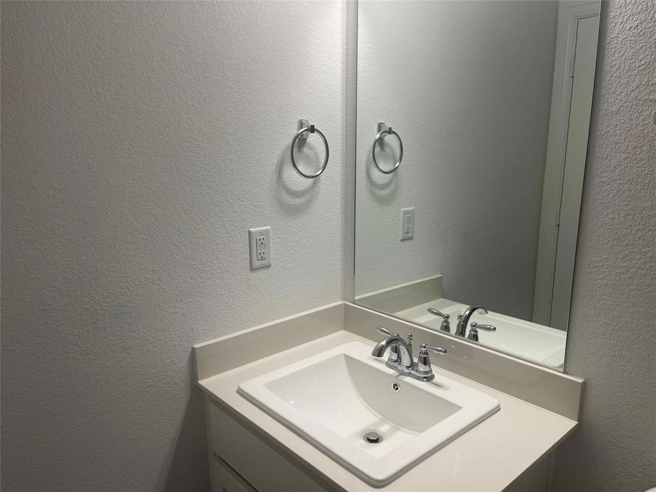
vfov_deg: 53.1
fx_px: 493
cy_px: 246
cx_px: 328
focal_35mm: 26
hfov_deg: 67.3
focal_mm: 5.1
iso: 80
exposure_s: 1/120
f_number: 1.6
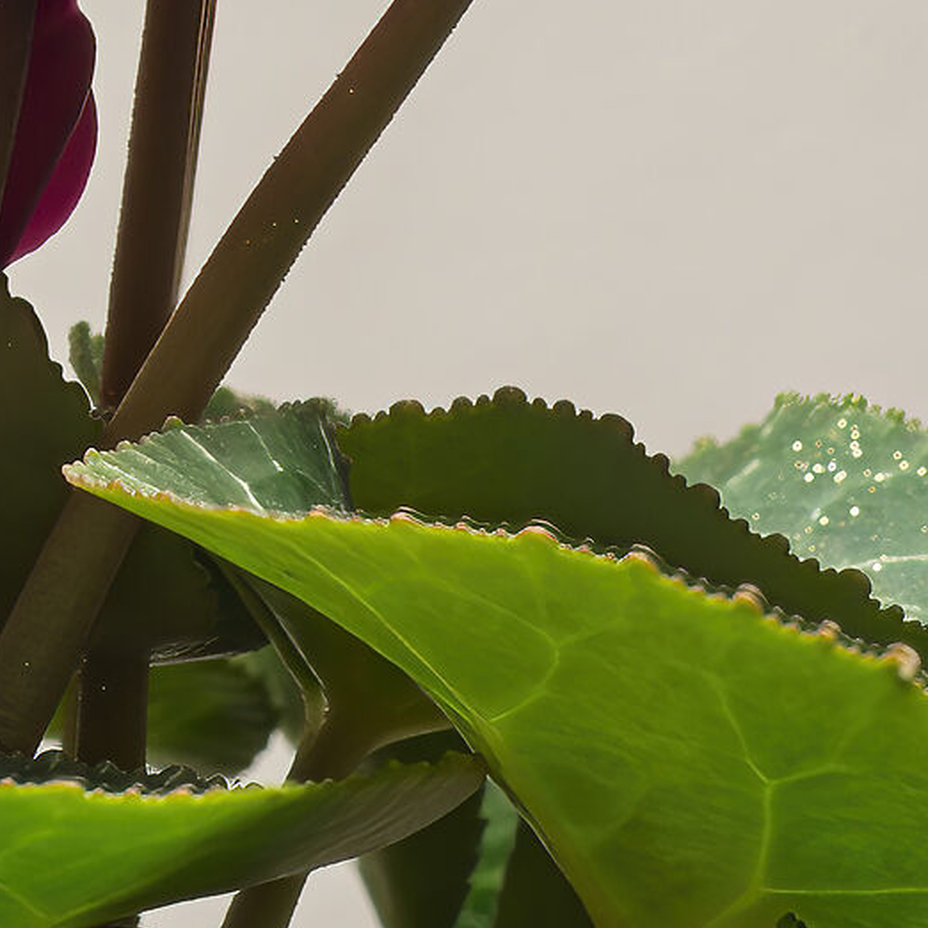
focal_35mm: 879
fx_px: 26660
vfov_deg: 2.0
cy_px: -119
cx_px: -606
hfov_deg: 2.0
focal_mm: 150
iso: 200
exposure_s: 1/6
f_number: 8
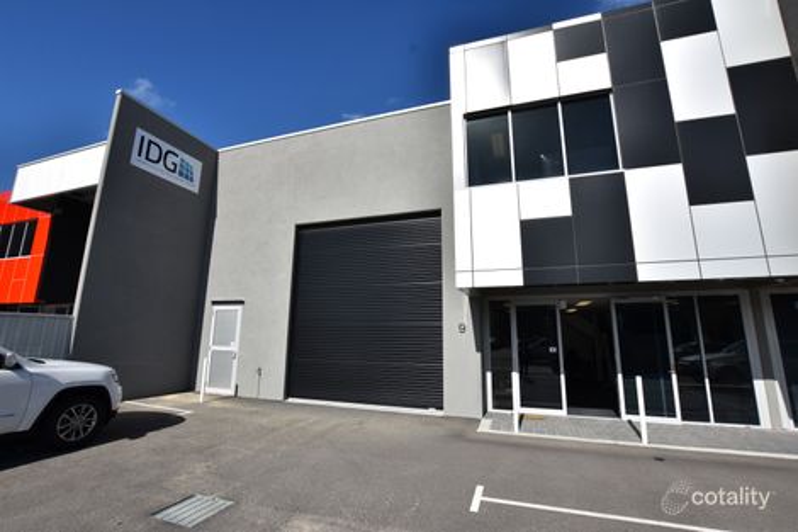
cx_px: 399
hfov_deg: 100.4
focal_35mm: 15
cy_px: 266
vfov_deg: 77.3
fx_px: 332
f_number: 8
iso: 125
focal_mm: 10
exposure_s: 1/500
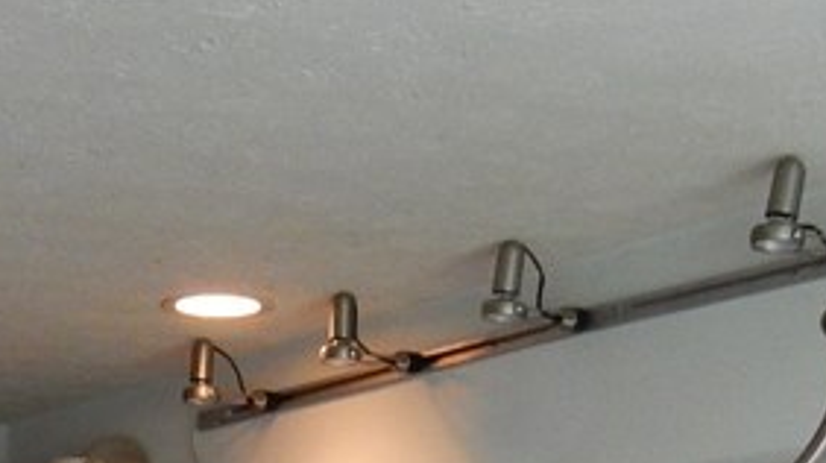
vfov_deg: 10.8
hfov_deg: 21.4
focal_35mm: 99
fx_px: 2166
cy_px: 1014
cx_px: 231
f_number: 3.7
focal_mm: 4.5
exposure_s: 1/30
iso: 500
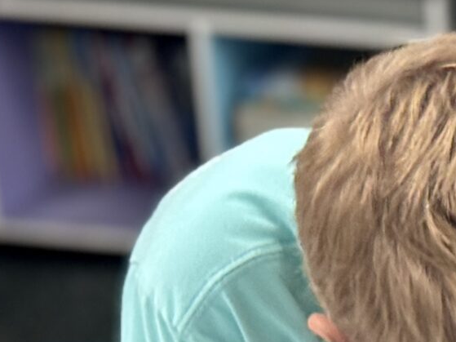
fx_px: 2897
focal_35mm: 220
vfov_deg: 6.7
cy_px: 334
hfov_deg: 8.4
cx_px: 985
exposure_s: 1/60
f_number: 1.78
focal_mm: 6.76
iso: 125
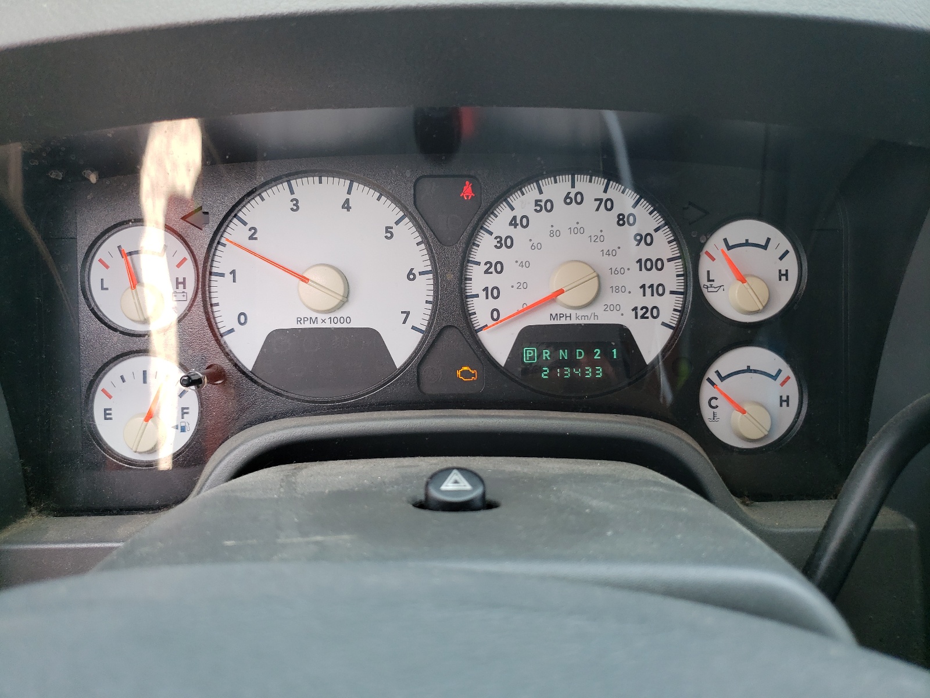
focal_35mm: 26
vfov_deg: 53.1
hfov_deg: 67.3
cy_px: 349
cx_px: 465
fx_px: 699
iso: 50
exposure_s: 1/132
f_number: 1.5
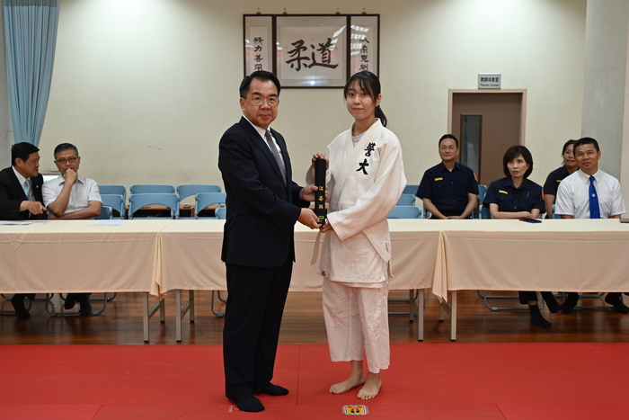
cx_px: 314
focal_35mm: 39
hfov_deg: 49.5
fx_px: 682
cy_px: 210
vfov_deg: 34.2
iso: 320
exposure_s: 1/60
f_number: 4
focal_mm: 39
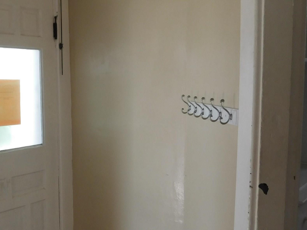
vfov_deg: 32.2
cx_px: 62
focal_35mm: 45
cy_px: 124
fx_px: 399
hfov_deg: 40.4
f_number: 3
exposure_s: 1/80
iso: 125
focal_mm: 4
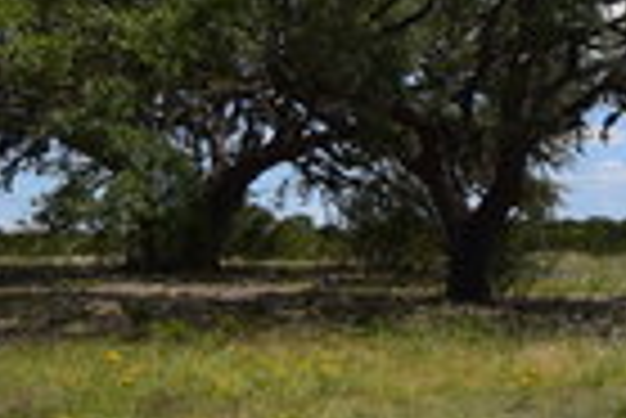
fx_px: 1201
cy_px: 88
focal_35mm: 69
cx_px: 752
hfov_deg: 26.1
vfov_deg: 19.6
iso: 220
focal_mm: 10
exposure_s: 1/500
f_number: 11
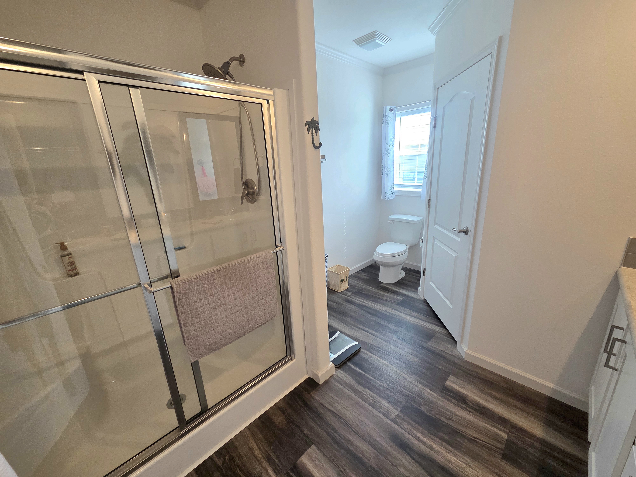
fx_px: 239
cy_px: 238
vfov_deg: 89.9
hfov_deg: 106.2
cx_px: 318
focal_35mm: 13
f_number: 2.2
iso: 200
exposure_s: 1/120
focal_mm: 2.2
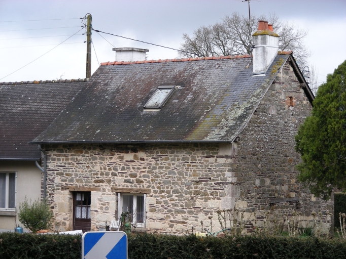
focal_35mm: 113
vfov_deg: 13.1
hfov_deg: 17.4
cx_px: 173
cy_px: 130
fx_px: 1130
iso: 50
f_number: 3.5
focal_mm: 18.9
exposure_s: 1/160
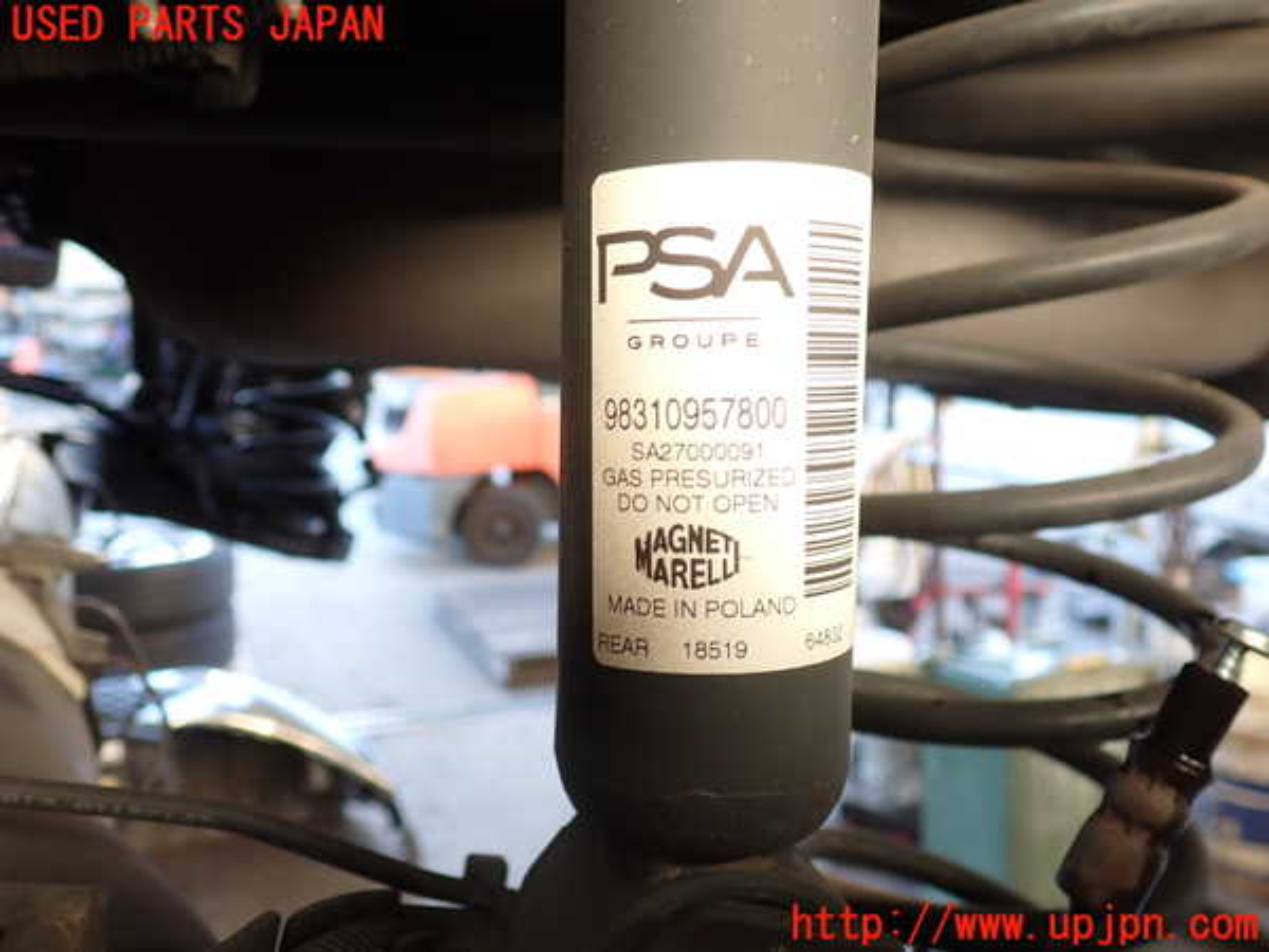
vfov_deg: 46.8
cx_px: 634
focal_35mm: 30
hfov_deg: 60.0
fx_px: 1100
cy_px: 476
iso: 160
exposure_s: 1/60
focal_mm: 5.4
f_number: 2.3
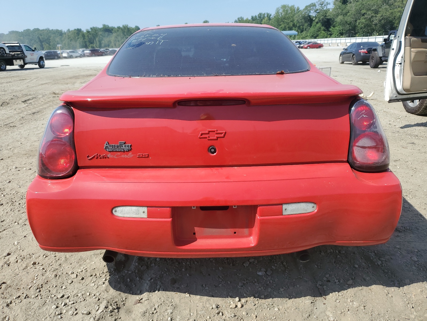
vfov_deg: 53.1
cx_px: 214
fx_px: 321
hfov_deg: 67.3
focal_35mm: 26
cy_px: 160
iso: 50
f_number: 1.5
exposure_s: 1/2500
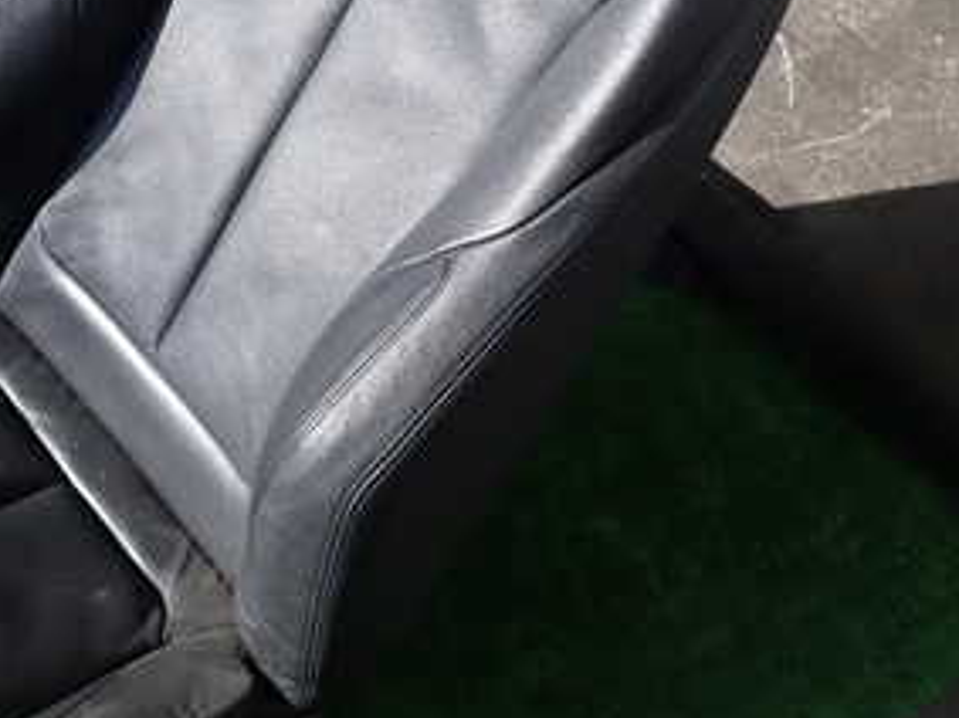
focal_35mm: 53
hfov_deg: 35.5
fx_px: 1468
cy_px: 139
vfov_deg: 27.0
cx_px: 254
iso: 100
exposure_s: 1/640
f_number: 2.8
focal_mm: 4.5
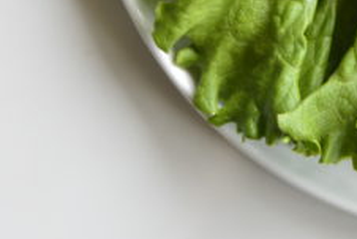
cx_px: 517
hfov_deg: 6.8
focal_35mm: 299
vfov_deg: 4.6
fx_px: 2967
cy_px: 18
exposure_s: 1/40
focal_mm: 92
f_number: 5.6
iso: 500
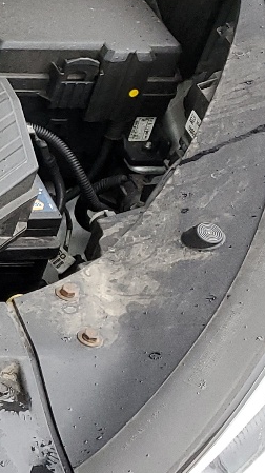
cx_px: -545
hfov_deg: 9.3
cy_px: 290
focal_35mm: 101
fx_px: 1264
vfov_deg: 21.1
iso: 93
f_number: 1.5
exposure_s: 1/120
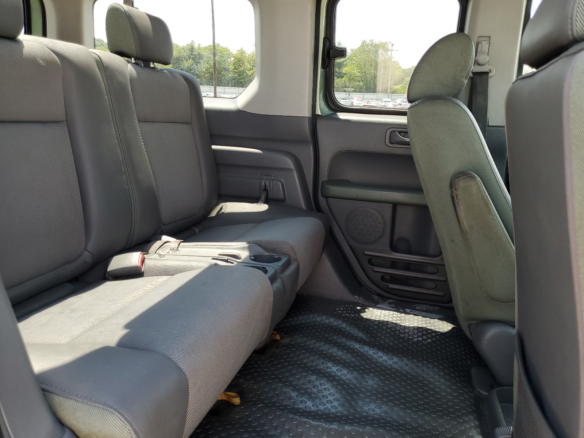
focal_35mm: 26
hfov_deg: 67.3
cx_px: 292
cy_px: 219
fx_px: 439
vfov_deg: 53.1
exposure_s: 1/213
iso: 50
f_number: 1.5
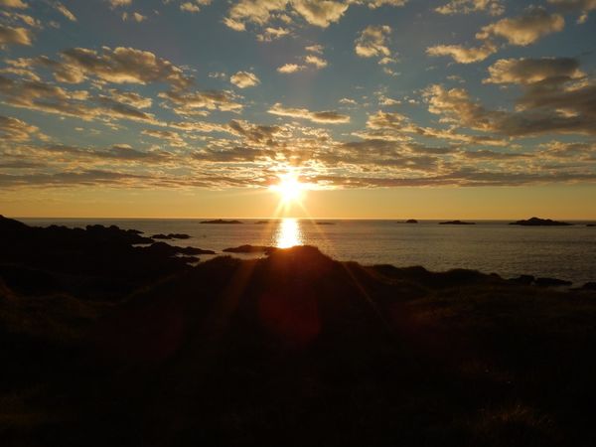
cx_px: 298
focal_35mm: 25
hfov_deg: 69.4
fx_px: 430
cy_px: 224
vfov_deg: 54.9
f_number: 4.2
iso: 125
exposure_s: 1/2000
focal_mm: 4.5
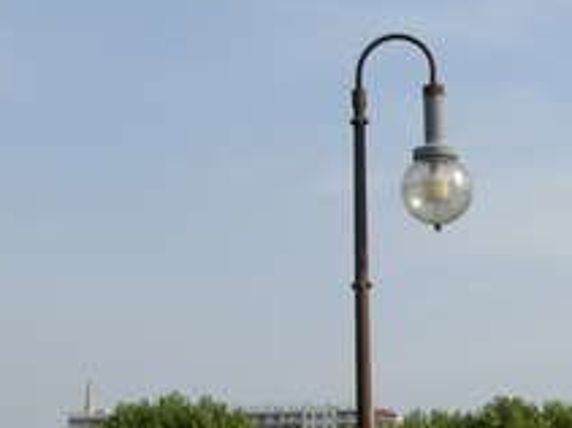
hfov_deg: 17.5
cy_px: 539
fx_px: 1784
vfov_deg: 13.3
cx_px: 653
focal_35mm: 108
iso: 79
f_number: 4.9
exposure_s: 1/558
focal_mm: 6.3
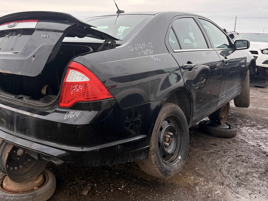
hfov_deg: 54.8
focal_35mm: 33
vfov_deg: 42.6
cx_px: 104
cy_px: 76
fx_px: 255
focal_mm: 5.96
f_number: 1.6
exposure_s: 1/756
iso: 50
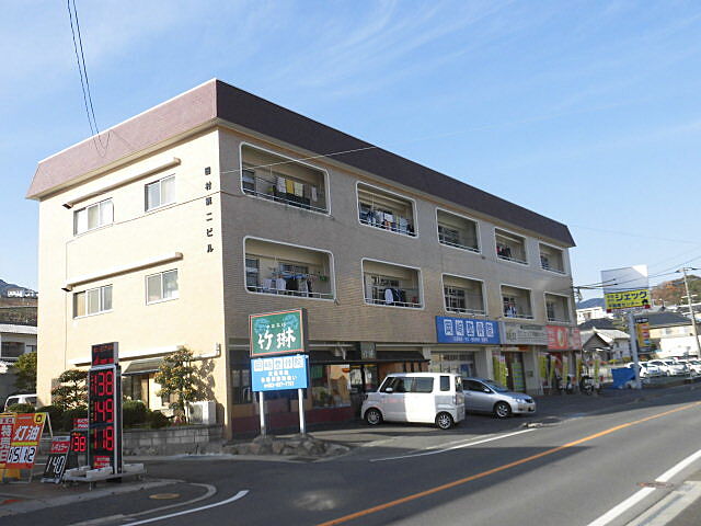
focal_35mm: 32
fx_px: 648
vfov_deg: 44.2
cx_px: 350
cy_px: 263
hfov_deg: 56.8
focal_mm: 5.81
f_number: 3.5
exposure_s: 1/640
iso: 100
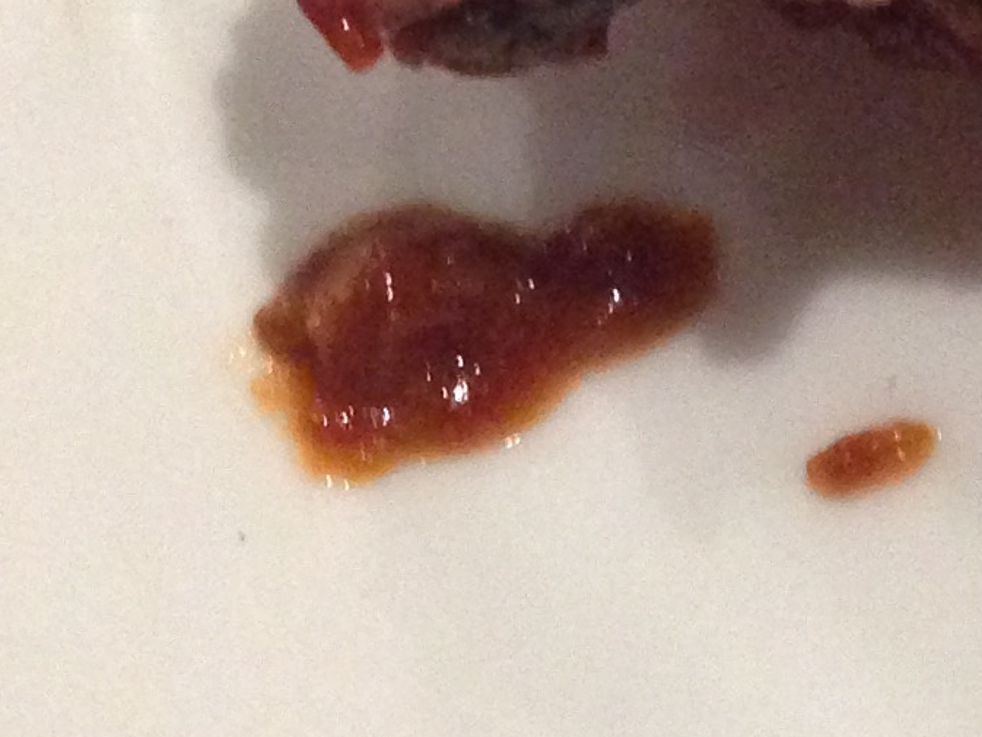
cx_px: 1515
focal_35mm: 160
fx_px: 4540
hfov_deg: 11.8
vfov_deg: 8.8
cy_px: -690
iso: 400
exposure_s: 1/15
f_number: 2.4
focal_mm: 4.12
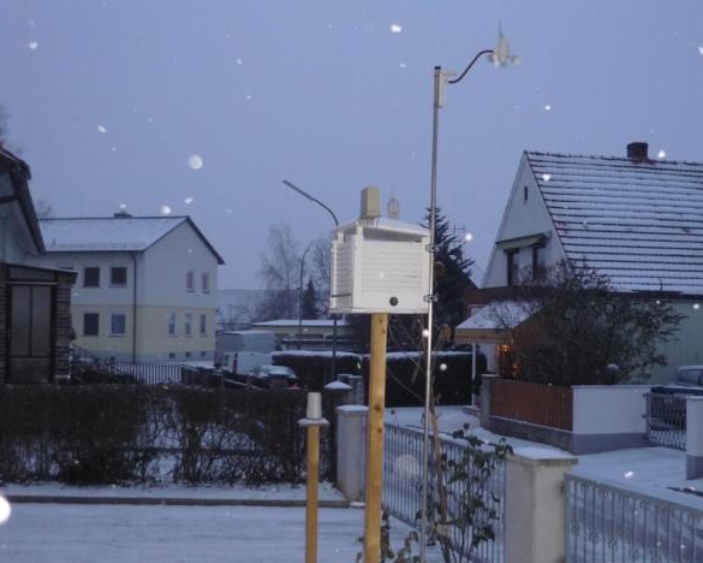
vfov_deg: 32.1
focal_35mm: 47
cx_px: 380
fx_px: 978
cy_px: 288
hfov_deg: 39.5
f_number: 3
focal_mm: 7.2
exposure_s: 1/8
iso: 500
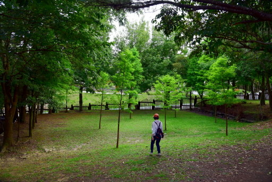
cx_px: 136
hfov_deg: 73.7
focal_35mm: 24
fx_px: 181
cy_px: 91
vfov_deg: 53.2
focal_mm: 24
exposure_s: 1/80
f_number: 7.1
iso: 400
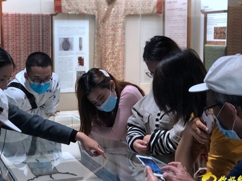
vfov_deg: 20.7
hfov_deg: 27.4
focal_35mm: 71
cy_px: 82
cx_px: 105
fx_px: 496
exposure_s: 1/30
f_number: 2.8
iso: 200
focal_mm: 6.6
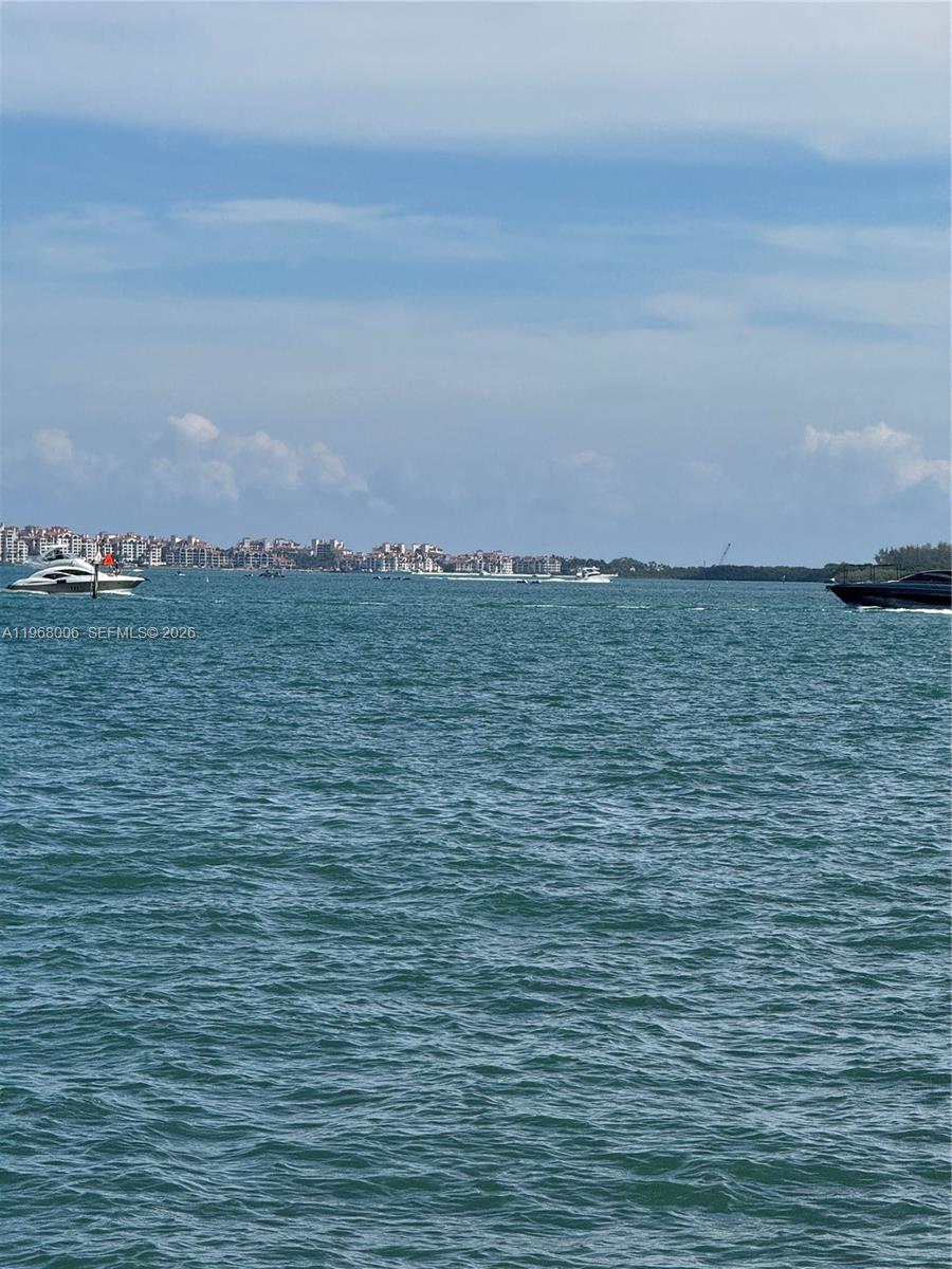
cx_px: 476
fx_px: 4400
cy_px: 634
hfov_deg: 12.3
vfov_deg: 16.4
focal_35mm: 120
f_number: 2.8
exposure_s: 1/3344
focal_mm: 15.66
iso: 50
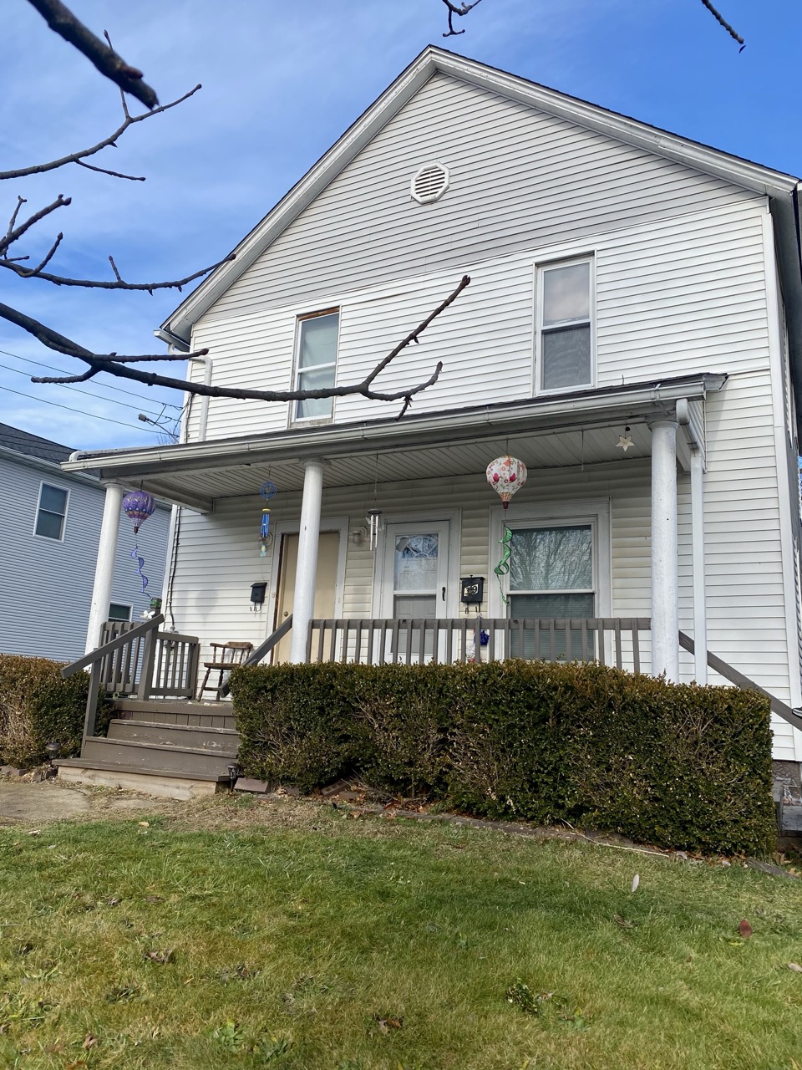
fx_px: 803
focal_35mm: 26
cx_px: 401
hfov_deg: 53.1
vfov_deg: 67.3
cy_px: 535
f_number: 1.8
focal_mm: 4.25
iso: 32
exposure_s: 1/1653
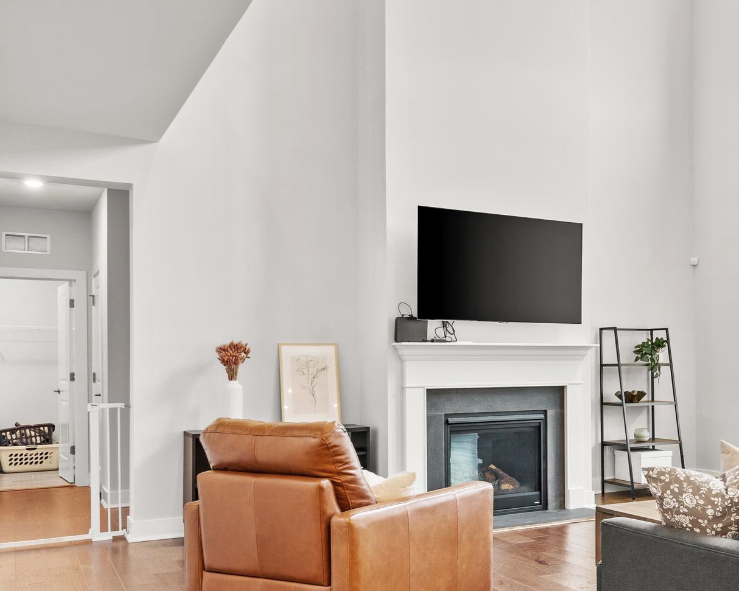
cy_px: 360
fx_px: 831
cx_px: 592
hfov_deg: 45.5
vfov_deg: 39.0
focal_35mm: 38
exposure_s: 1/2.5
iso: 250
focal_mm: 16
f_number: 9
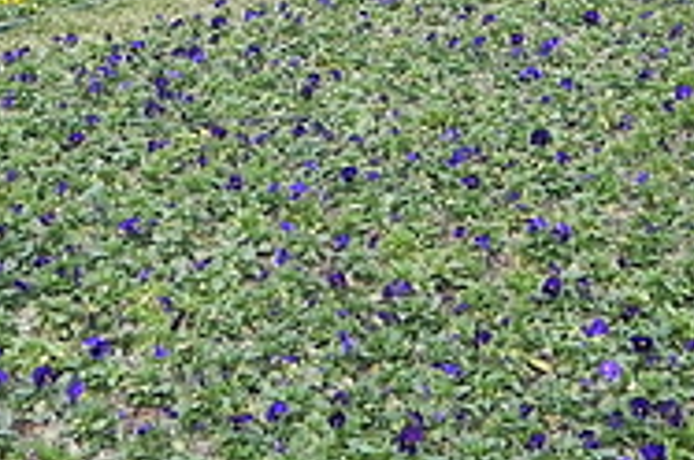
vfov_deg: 13.4
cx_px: 282
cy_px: -185
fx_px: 1867
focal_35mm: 97
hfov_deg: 21.0
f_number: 5
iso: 160
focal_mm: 5.2
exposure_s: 1/164
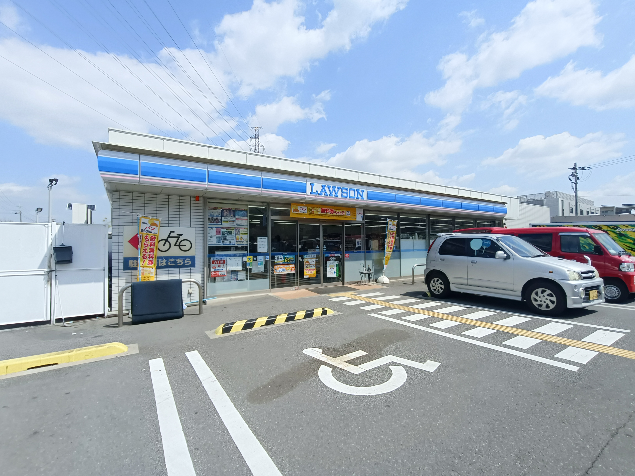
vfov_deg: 78.1
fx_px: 294
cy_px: 238
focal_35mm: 16
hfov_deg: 94.5
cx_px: 318
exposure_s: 1/840
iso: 64
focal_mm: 1.68
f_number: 2.2
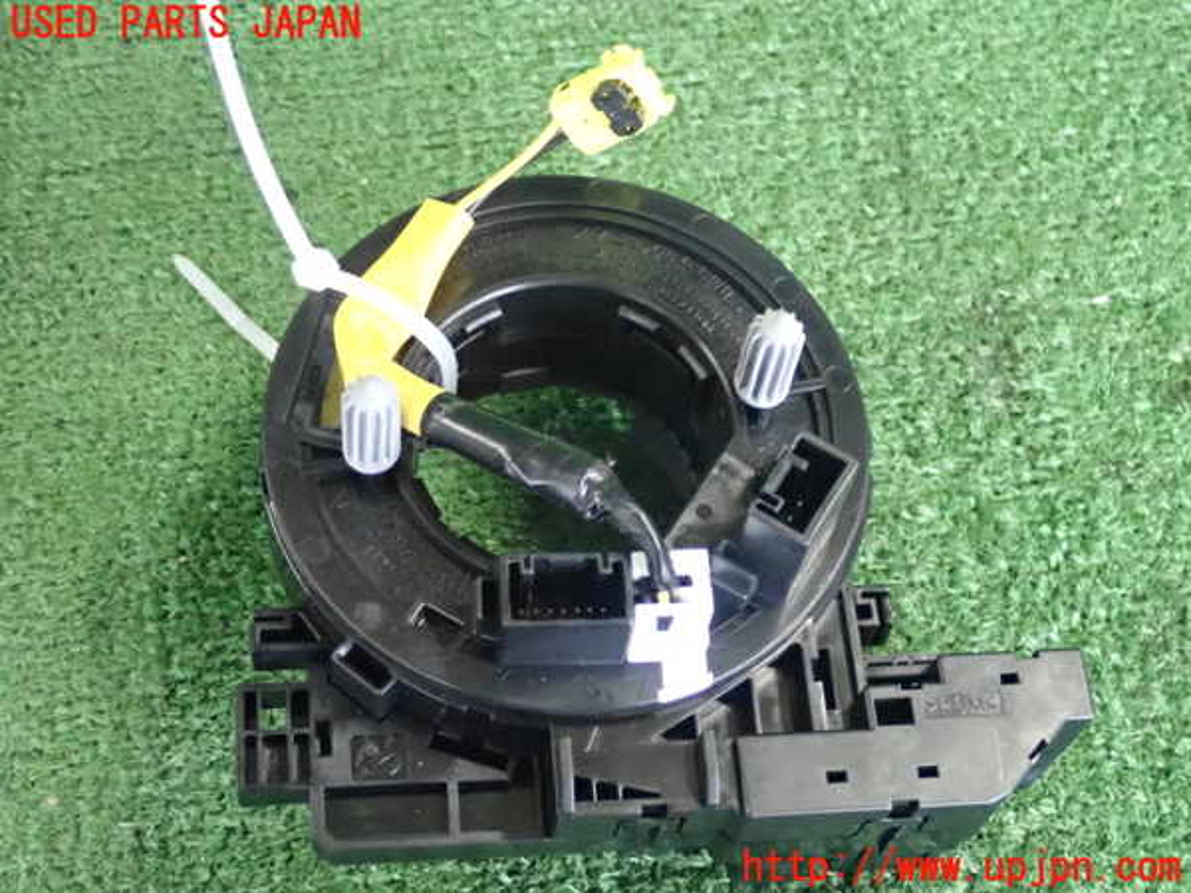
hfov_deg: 33.8
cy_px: 446
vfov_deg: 25.7
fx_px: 1961
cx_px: 596
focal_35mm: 57
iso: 3200
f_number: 3.5
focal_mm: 10.29
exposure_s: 1/50
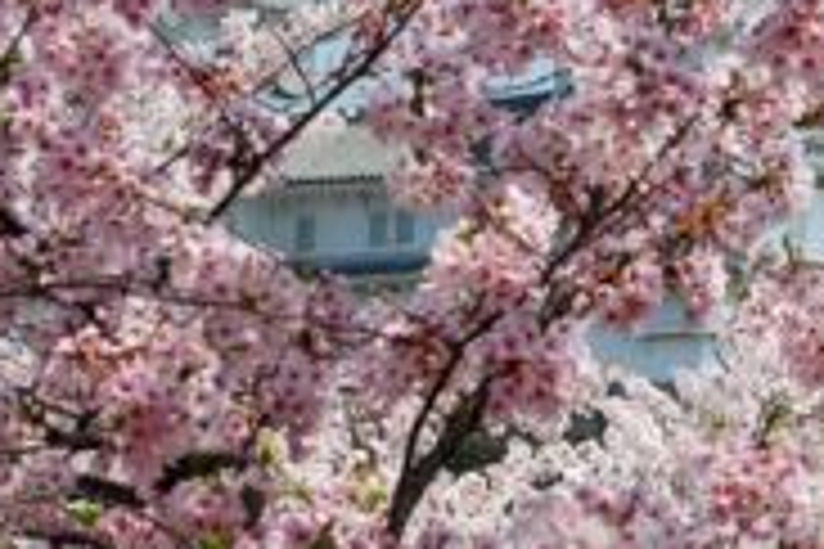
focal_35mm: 361
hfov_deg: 5.7
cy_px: -180
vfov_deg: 3.8
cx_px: 1108
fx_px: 8267
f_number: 8
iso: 100
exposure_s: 1/250
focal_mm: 55
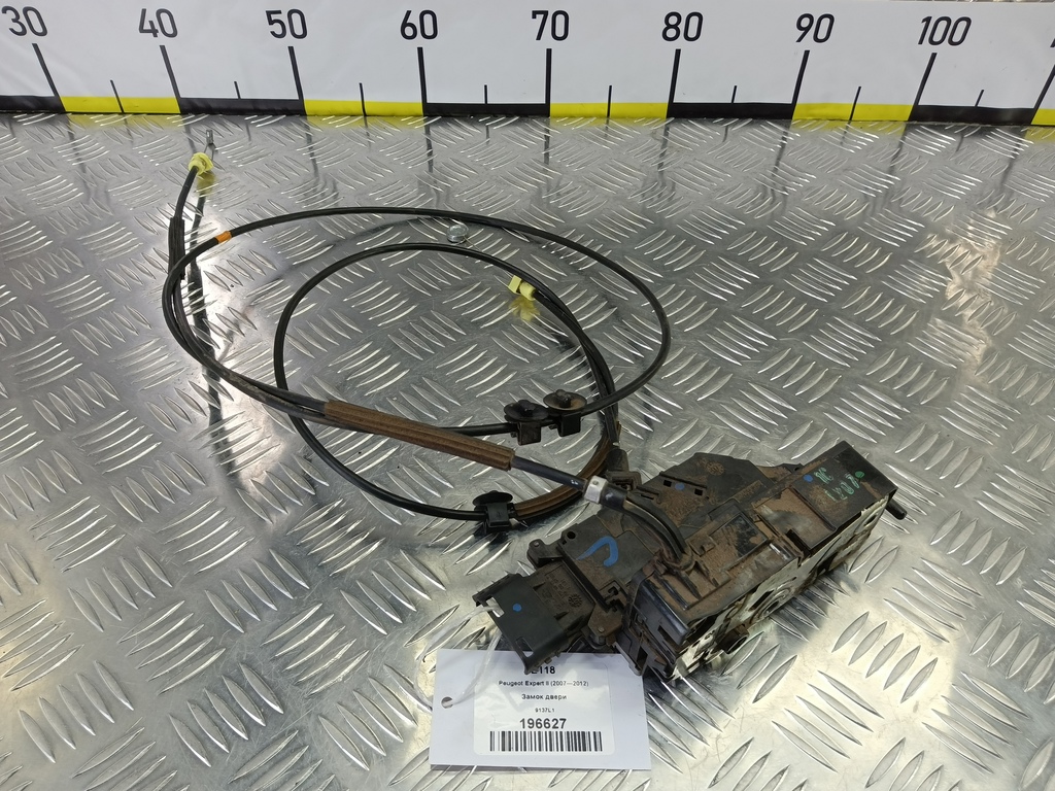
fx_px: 701
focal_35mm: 23
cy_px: 396
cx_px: 528
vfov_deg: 58.9
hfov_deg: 73.9
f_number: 1.6
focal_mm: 4.11
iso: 108
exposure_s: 1/50
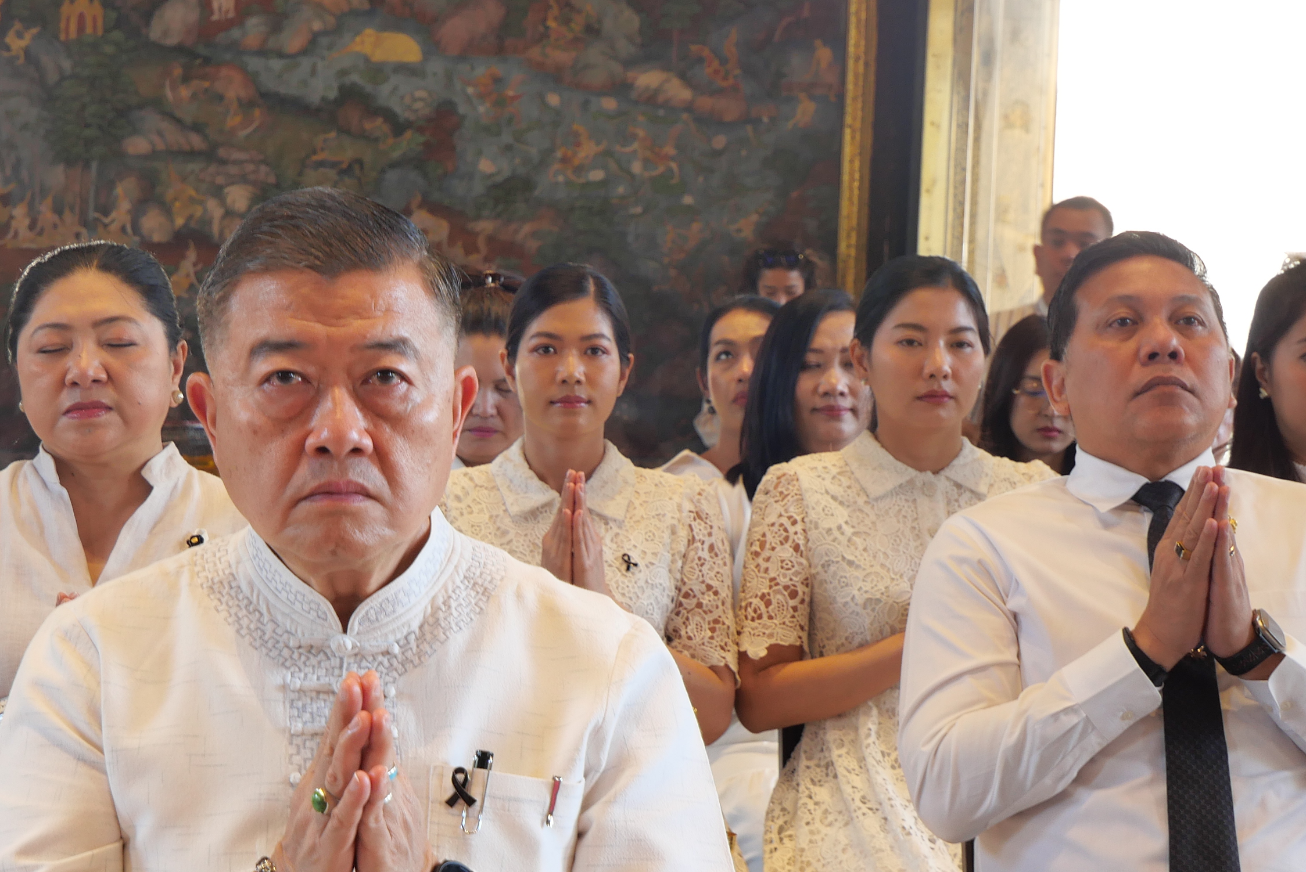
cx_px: 399
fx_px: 3957
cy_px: 707
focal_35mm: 109
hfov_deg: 18.7
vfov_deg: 12.5
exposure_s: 1/8
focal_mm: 32
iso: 200
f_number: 5
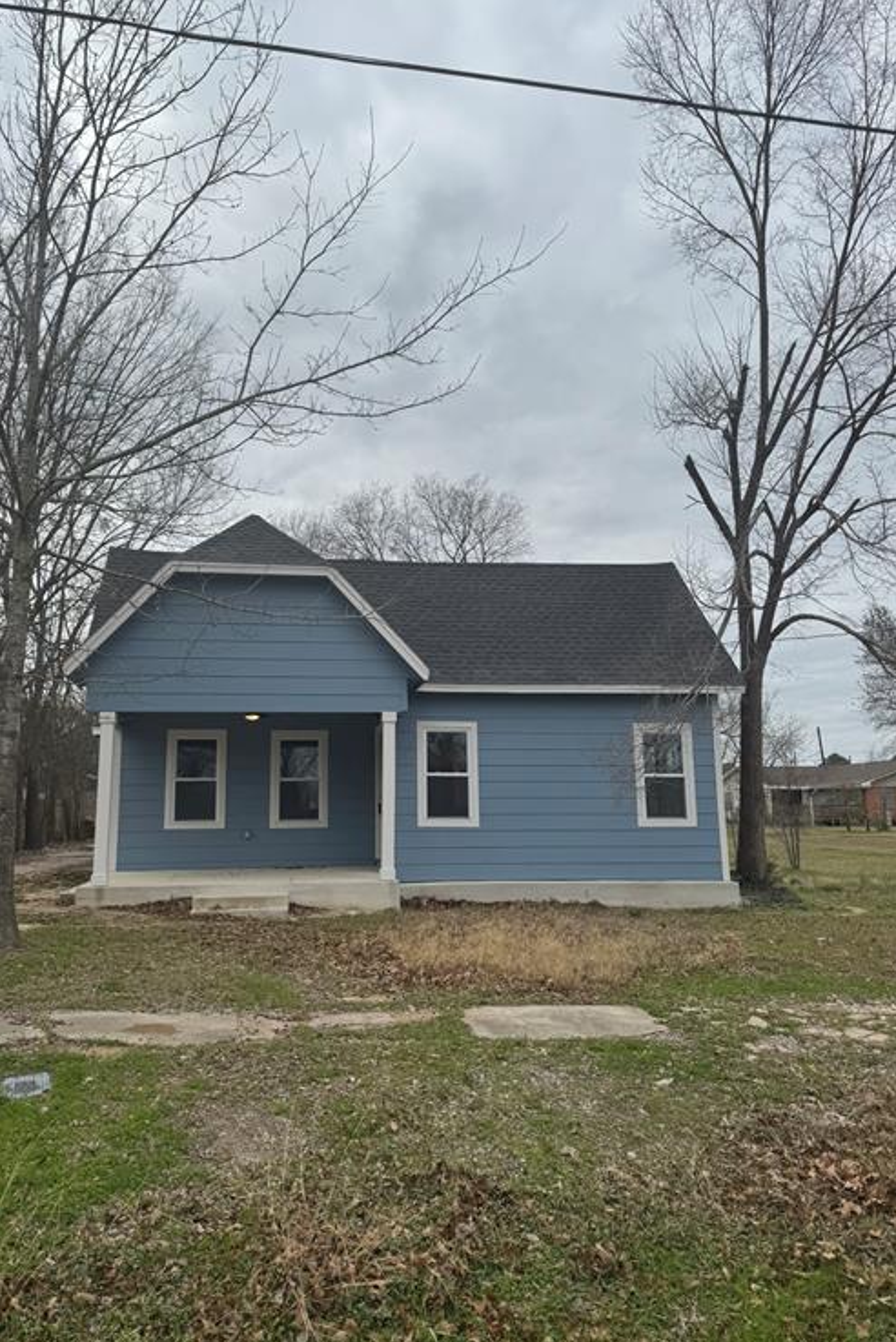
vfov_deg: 69.4
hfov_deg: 49.5
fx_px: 970
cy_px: 683
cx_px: 406
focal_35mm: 26
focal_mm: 6.76
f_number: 1.78
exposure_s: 1/4310
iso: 80
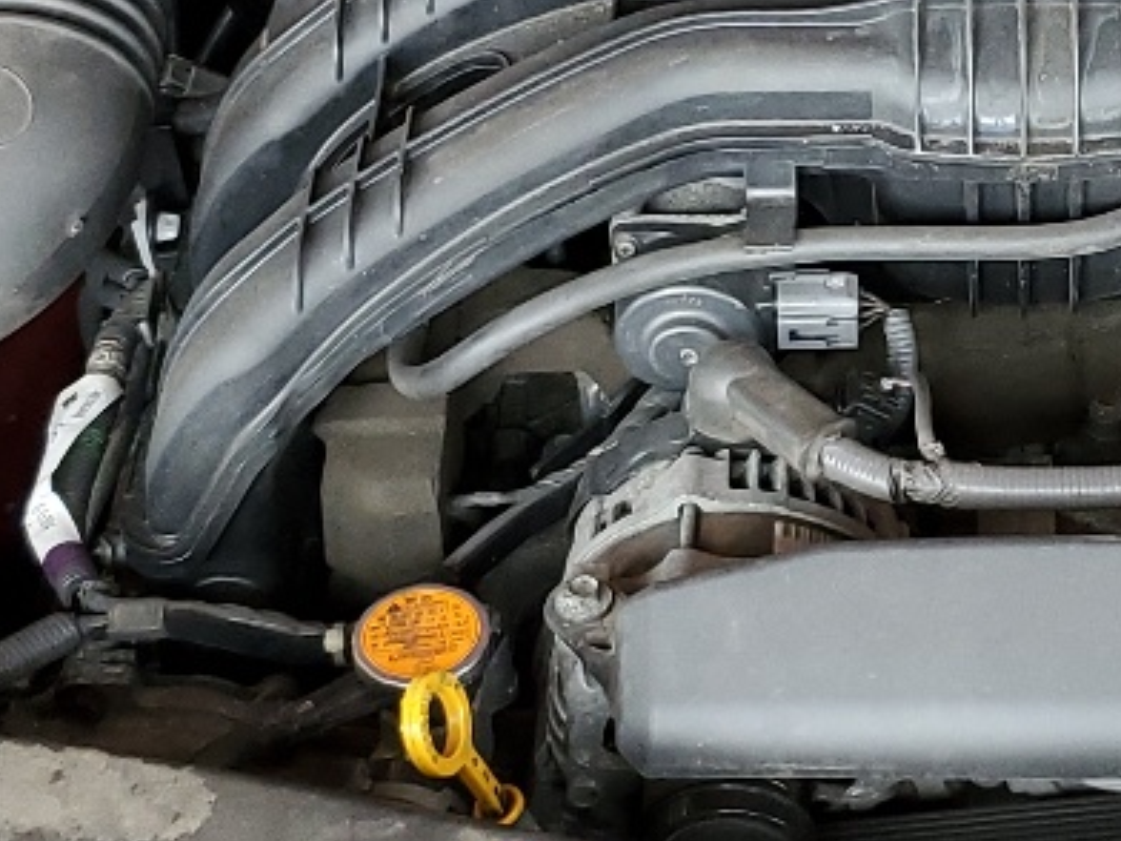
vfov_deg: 13.9
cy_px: 232
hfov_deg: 18.1
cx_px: 1087
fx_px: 3433
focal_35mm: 106
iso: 97
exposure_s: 1/120
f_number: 1.5
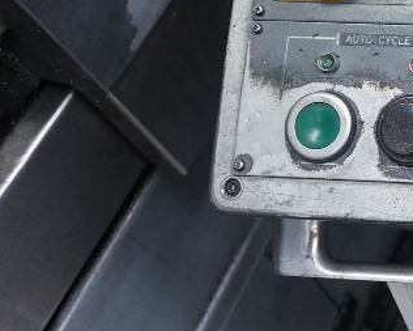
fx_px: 893
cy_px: -39
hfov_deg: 21.2
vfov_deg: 20.0
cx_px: 647
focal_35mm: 73
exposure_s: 1/60
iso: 500
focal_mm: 16
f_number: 4
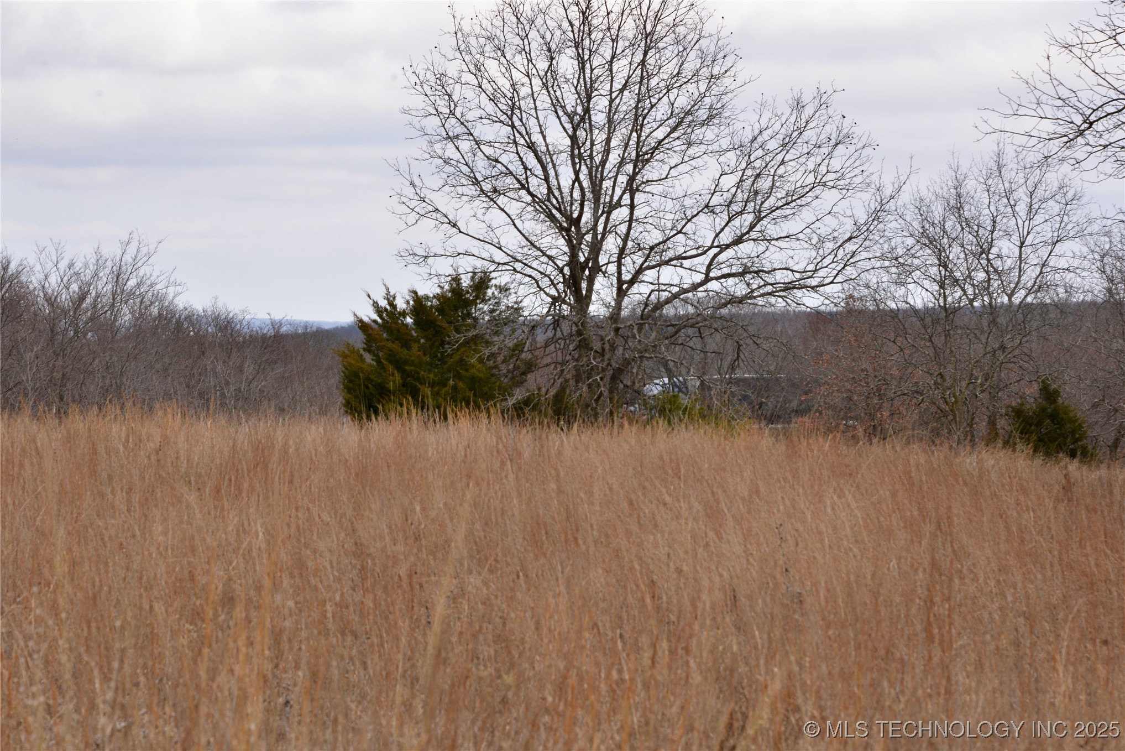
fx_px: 3282
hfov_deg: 19.5
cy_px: 376
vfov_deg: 13.0
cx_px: 562
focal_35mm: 105
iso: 320
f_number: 11
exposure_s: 1/200
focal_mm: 105
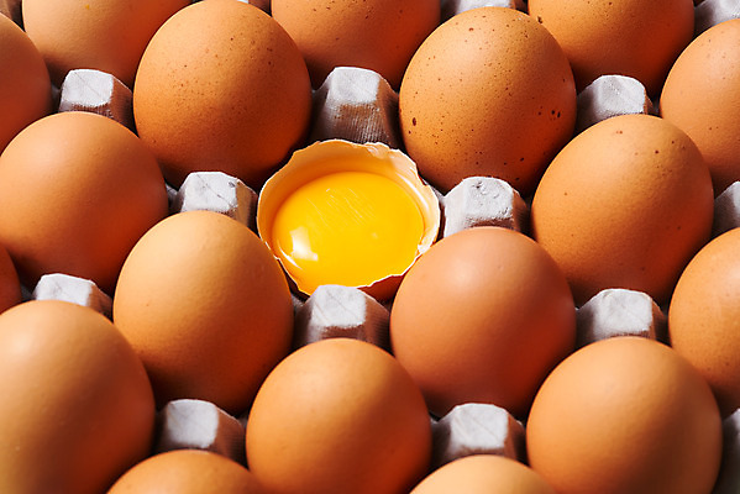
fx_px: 2159
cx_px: 370
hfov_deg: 19.4
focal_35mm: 105
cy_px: 247
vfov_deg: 13.1
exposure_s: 1/125
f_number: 16
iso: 100
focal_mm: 105
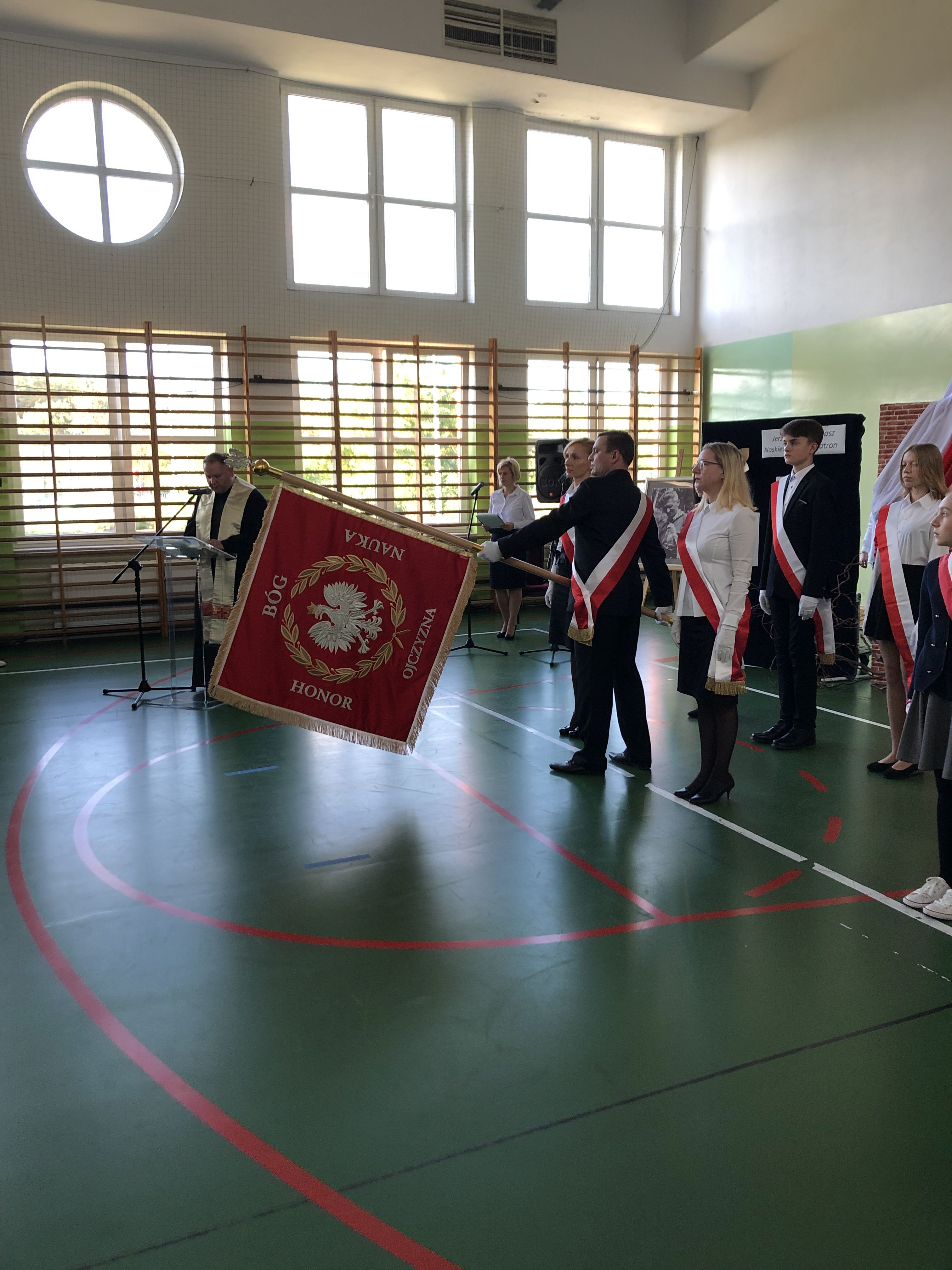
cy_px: 635
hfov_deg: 49.7
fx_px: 1027
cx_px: 476
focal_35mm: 28
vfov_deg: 63.4
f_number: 1.8
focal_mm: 4
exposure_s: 1/40
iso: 25
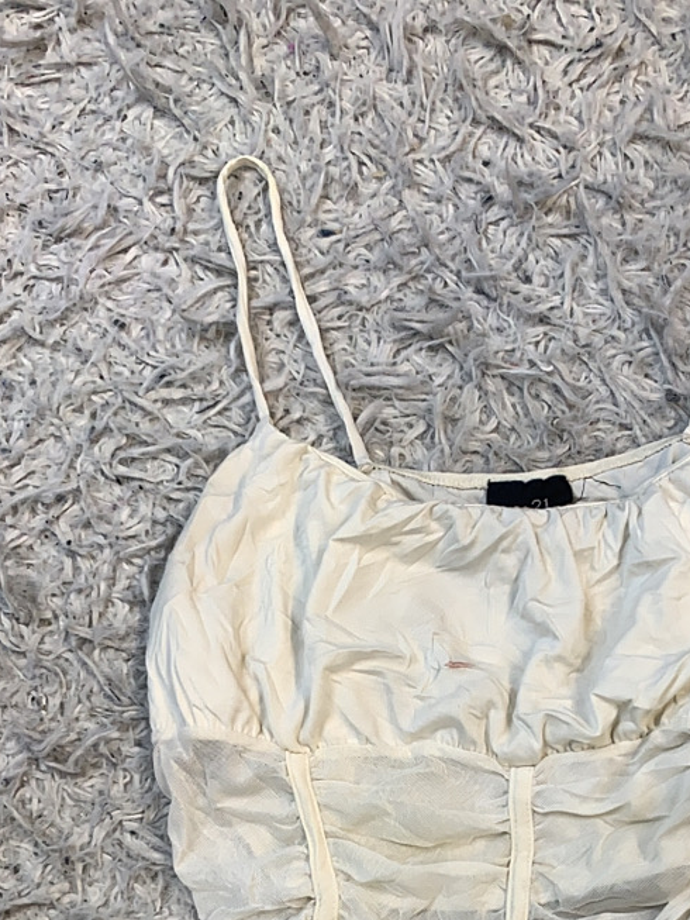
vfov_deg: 41.9
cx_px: 497
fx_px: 1142
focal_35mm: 43
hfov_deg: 33.1
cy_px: 738
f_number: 1.8
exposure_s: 1/100
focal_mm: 4.25
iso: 25
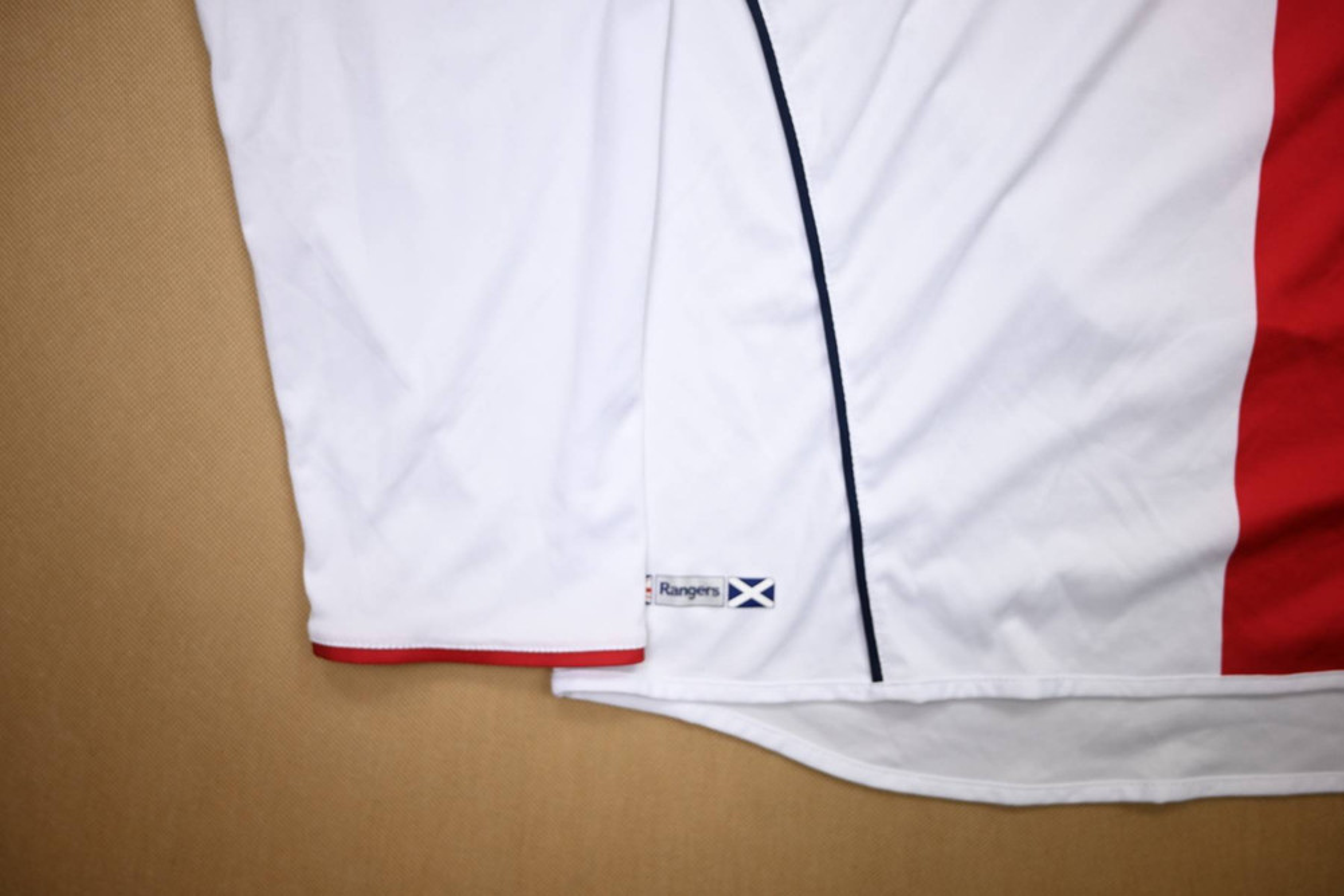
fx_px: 896
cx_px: 672
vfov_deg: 53.2
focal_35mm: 24
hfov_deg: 73.7
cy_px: 448
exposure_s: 1/180
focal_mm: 24
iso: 200
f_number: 4
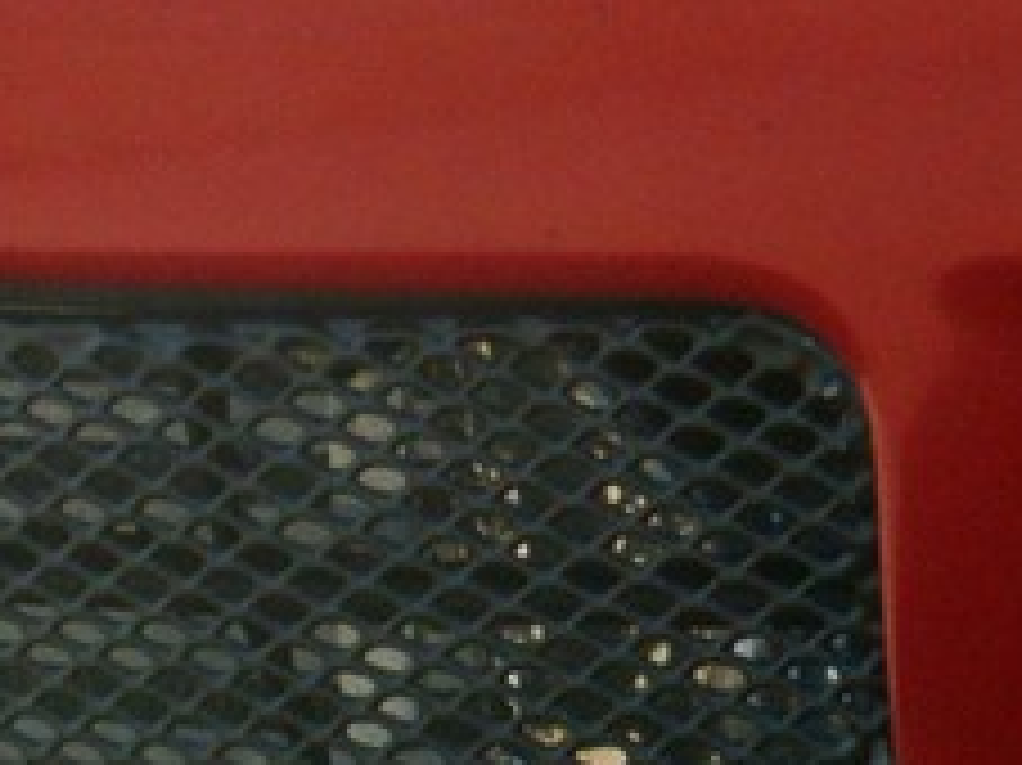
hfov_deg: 2.8
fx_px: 20803
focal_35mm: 705
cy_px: 153
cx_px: 351
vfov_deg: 2.1
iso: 100
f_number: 9.5
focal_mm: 50.69
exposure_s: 1/60
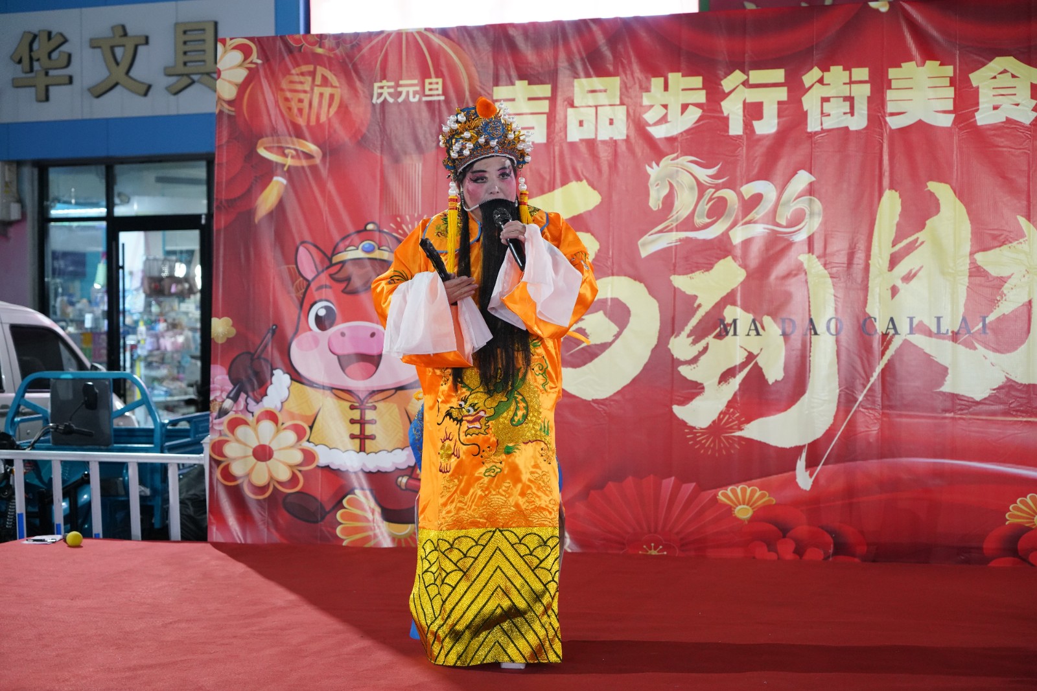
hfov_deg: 32.9
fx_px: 1757
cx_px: 518
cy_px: 346
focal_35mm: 61
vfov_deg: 22.3
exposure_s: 1/100
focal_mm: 61
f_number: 4.5
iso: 3200
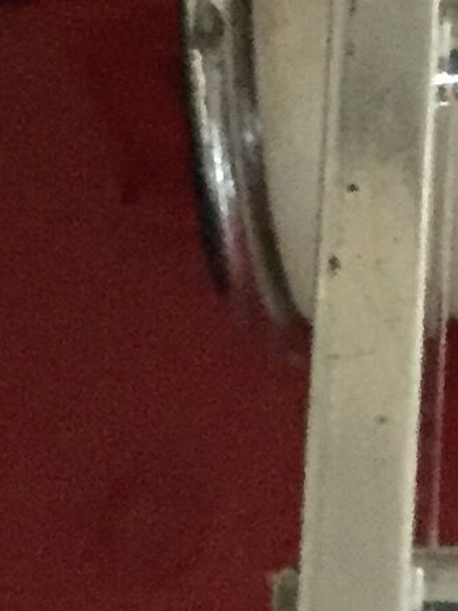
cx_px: 808
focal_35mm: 211
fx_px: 3728
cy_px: 630
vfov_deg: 9.3
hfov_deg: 6.9
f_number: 2.2
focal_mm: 4.15
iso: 1250
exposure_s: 1/17
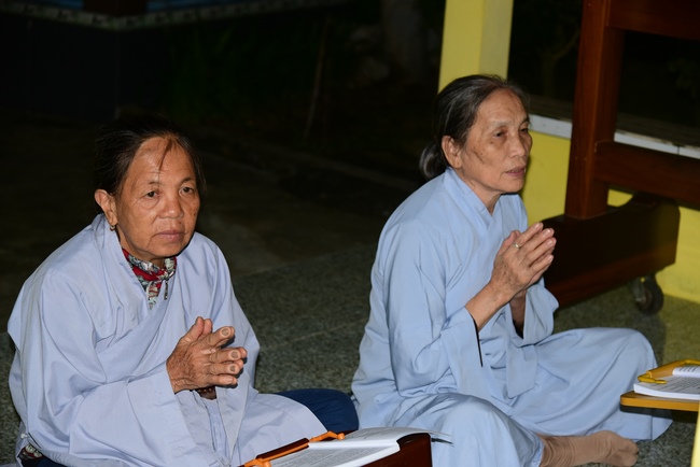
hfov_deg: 30.5
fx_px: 1284
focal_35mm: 66
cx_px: 350
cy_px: 234
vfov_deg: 20.6
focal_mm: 66
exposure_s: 1/60
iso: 800
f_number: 4
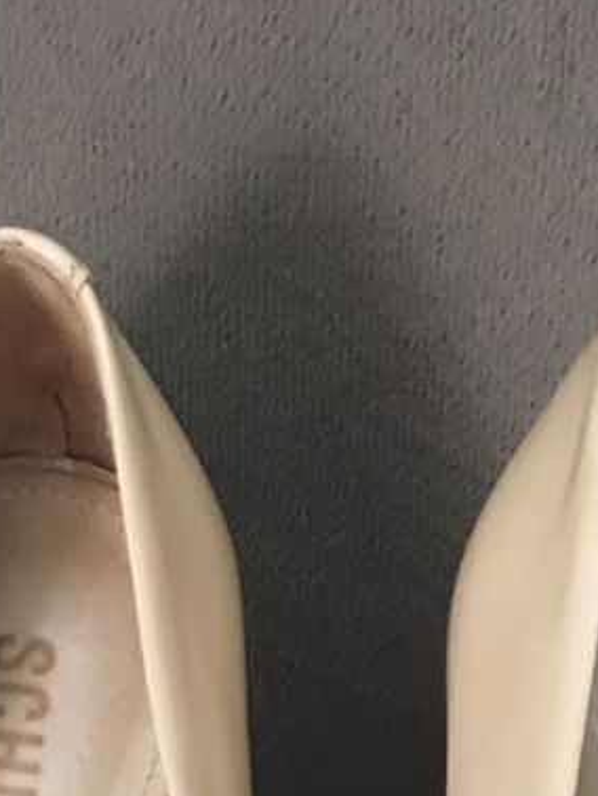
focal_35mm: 92
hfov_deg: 15.9
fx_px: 2117
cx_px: 518
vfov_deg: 19.1
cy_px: 1139
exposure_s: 1/17
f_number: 2.2
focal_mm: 4.15
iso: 200
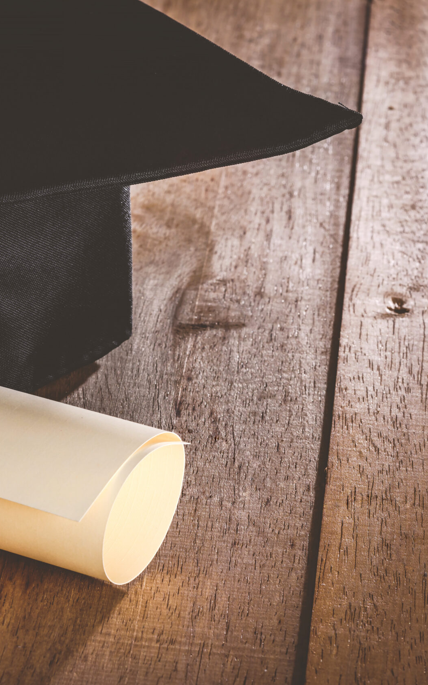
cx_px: 1
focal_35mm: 131
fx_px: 2445
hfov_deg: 9.9
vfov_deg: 15.9
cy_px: 341
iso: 100
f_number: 16
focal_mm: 85
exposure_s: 1/200
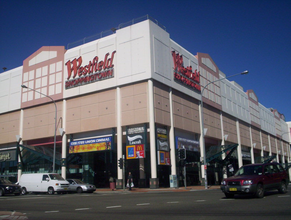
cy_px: 110
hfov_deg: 48.9
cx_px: 146
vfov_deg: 37.9
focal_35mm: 38
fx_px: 320
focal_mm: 4.99
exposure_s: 1/2000
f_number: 4.5
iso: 100
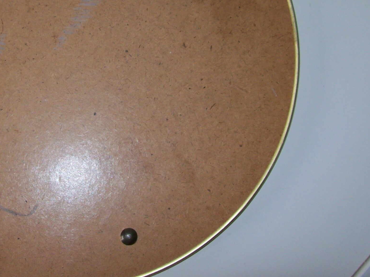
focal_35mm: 66
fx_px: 705
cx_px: 78
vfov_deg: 21.9
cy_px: 45
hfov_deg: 28.8
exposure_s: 1/64
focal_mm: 6
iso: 80
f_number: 2.7
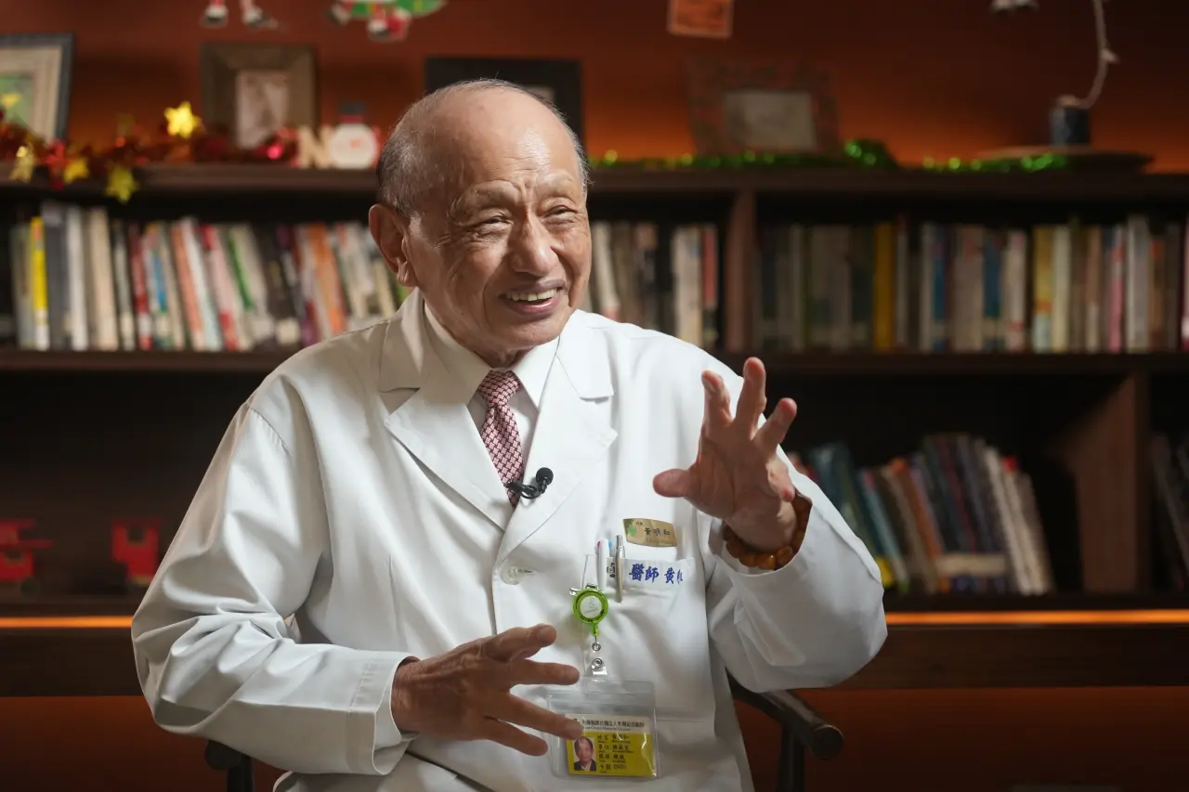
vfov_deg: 13.0
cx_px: 594
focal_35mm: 105
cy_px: 396
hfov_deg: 19.5
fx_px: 3467
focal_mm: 105
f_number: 4
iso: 3200
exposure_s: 1/125
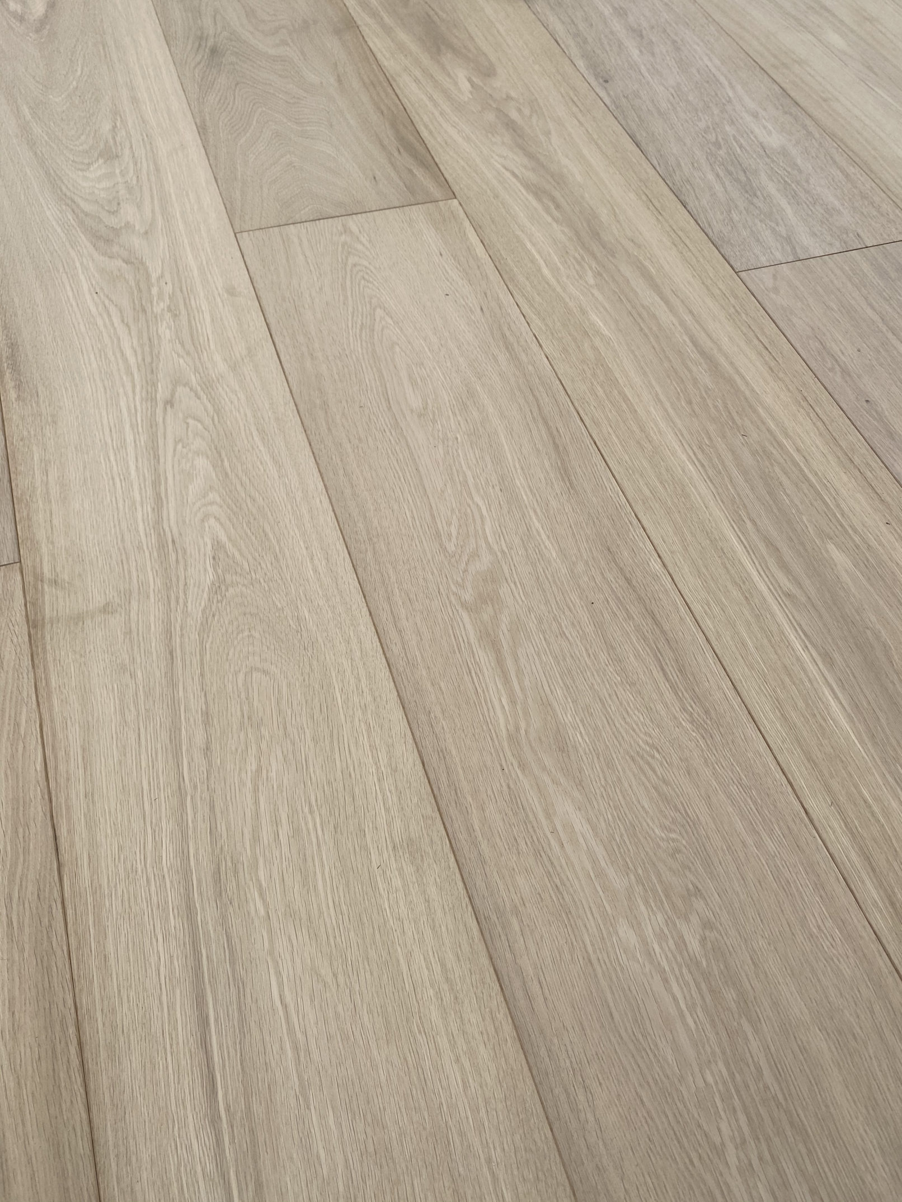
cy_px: 601
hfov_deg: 53.1
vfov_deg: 67.3
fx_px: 903
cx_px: 451
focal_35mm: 26
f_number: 1.8
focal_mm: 4.25
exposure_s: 1/1431
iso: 32
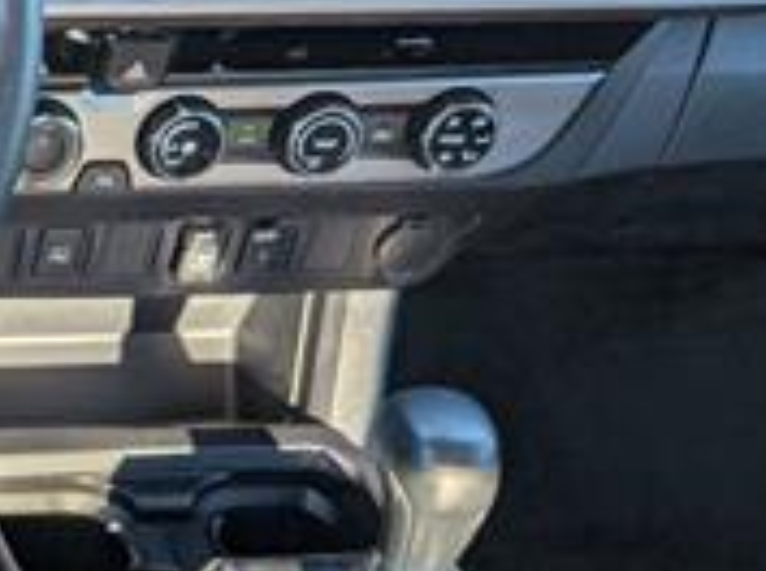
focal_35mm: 87
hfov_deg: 18.9
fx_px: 1921
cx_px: -489
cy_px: 472
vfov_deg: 16.8
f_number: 1.68
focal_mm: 6.9
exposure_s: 1/278
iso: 18
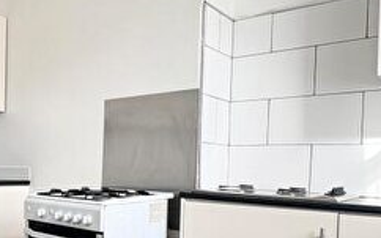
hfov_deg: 40.7
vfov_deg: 29.4
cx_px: 3
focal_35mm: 43
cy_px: 174
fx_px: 446
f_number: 2.2
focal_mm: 2.22
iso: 40
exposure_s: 1/99
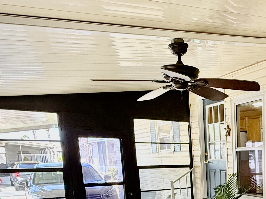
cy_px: 214
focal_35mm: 40
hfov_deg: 41.8
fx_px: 307
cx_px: 255
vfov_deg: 32.1
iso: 100
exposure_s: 1/99
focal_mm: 2.22
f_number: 2.2
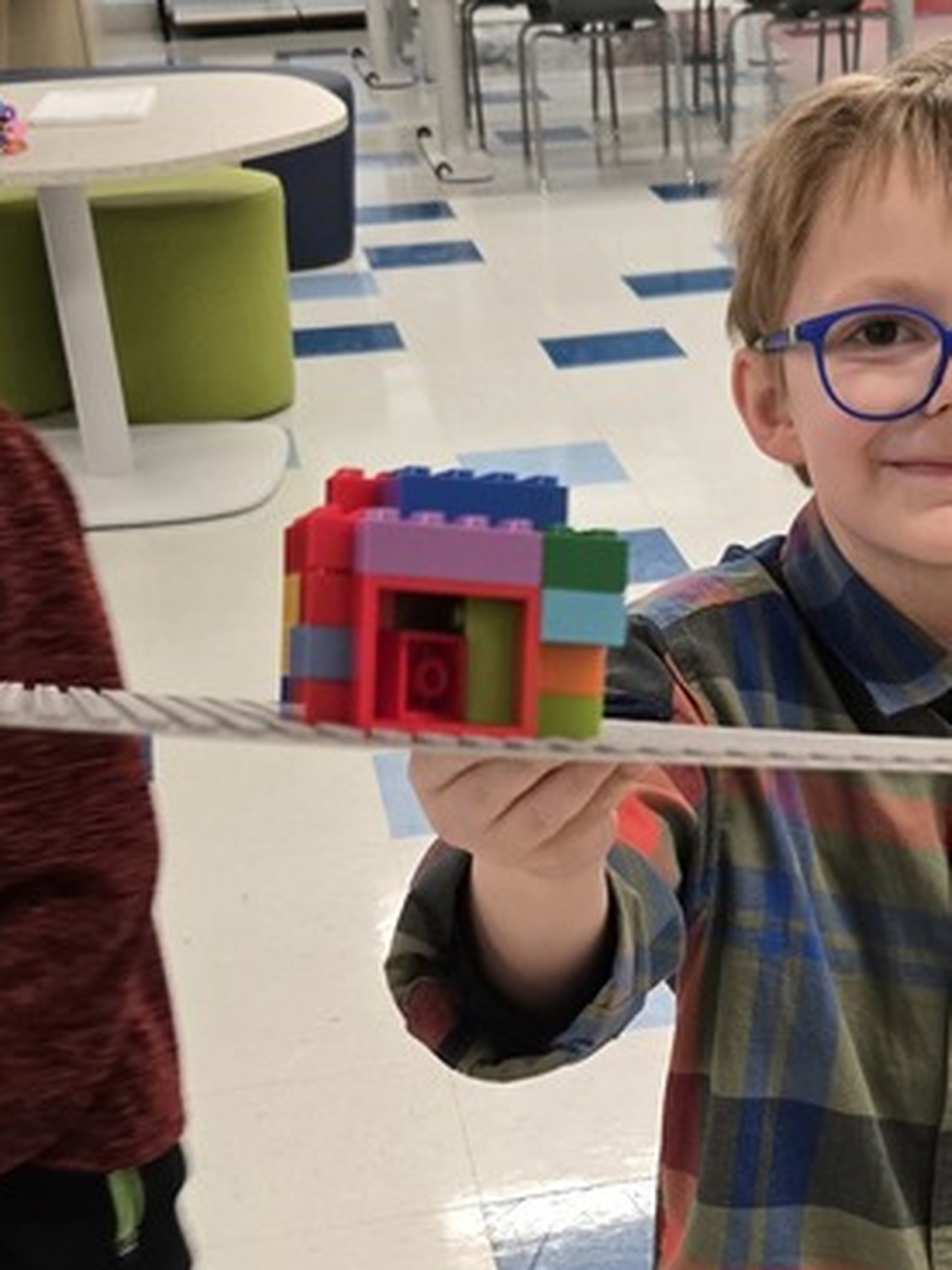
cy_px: 1059
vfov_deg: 29.4
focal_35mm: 64
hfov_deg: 22.6
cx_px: 759
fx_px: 2347
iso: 160
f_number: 1.8
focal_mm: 5.4
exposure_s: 1/120
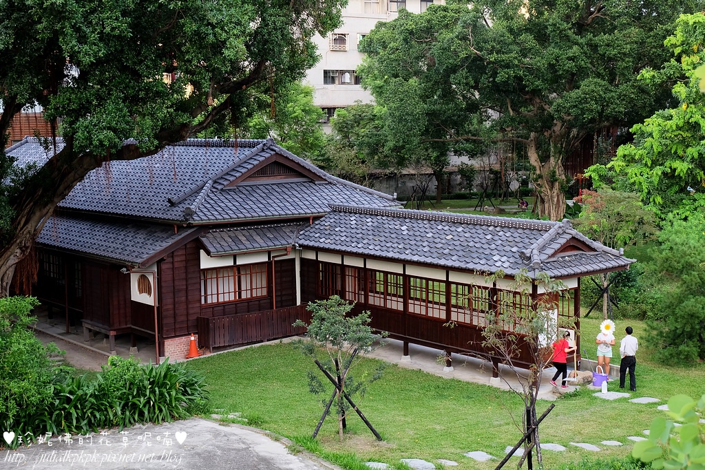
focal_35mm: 53
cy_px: 235
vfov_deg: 25.5
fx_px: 1038
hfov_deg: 37.5
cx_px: 352
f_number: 5.6
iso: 800
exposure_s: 1/120
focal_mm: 35.5
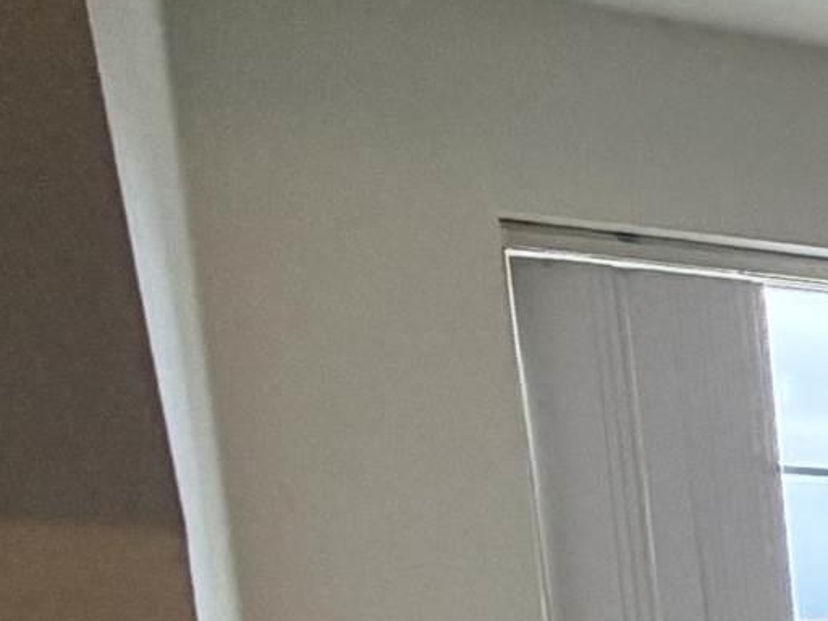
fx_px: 2009
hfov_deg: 12.0
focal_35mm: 84
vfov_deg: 16.1
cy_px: 940
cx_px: 2403
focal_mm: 2.22
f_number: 2.2
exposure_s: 1/60
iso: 200
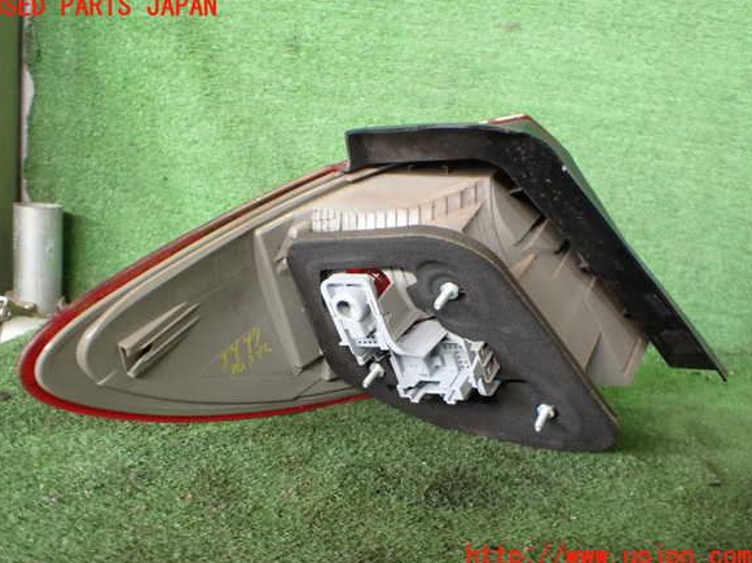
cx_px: 370
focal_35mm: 31
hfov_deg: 58.4
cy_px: 282
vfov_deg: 45.4
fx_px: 673
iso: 800
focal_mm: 5.4
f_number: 2.3
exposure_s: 1/100
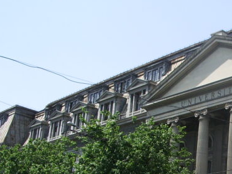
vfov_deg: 20.0
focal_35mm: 72
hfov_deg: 25.7
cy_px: 161
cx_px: 231
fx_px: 483
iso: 100
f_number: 4.3
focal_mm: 5.8
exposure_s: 1/500
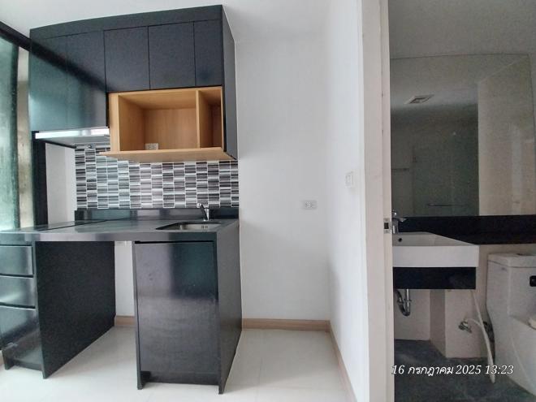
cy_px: 201
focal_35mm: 13
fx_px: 201
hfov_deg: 106.2
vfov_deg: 89.9
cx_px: 268
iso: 64
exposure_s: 1/50
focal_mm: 1.3
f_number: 2.2
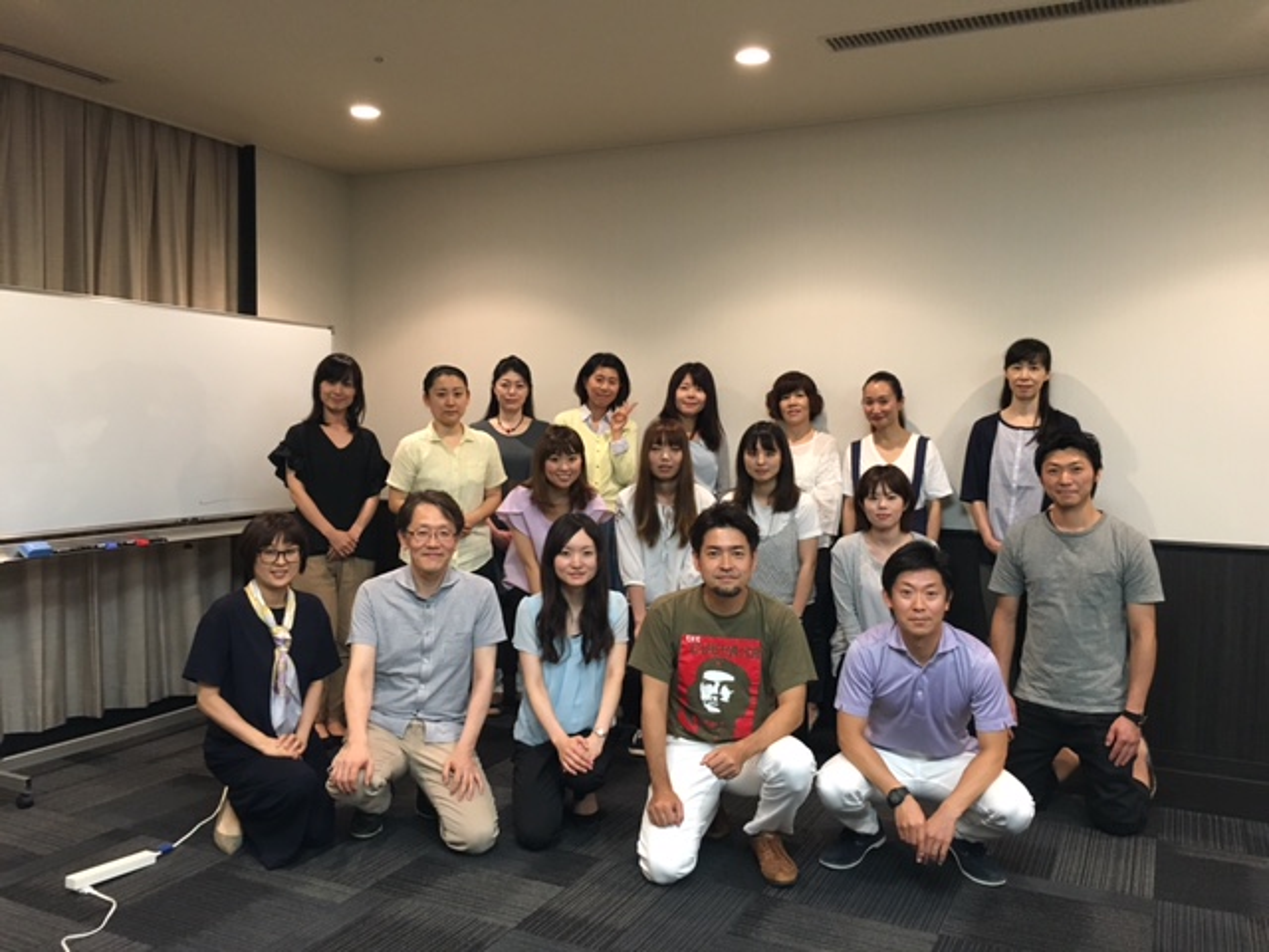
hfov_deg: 61.7
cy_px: 476
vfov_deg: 48.2
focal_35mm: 29
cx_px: 634
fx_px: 1063
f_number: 2.2
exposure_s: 1/30
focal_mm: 4.15
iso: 125
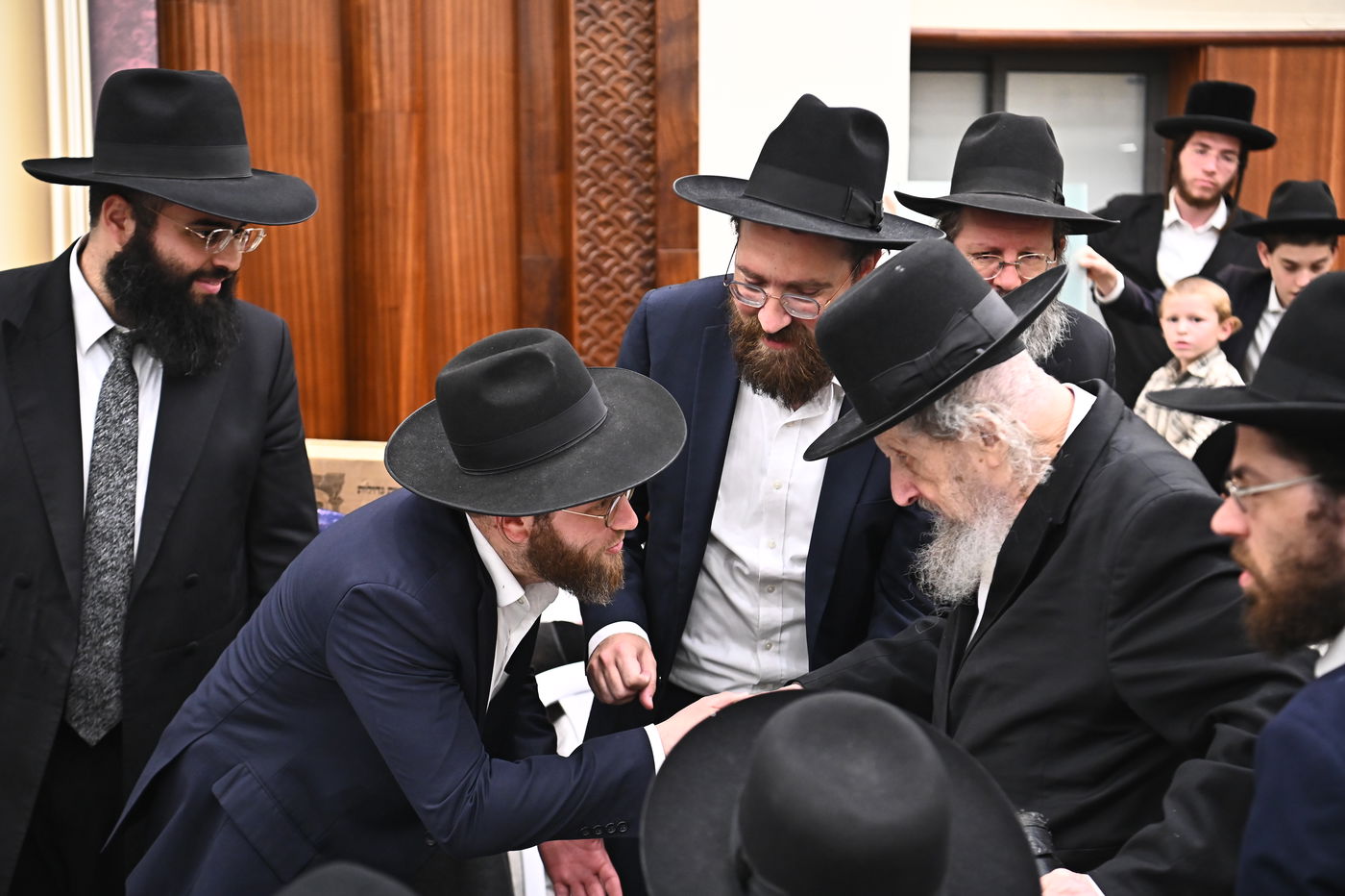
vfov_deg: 22.6
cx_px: 672
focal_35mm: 60
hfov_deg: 33.4
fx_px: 2241
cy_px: 448
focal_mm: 60
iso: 3200
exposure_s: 1/200
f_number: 4
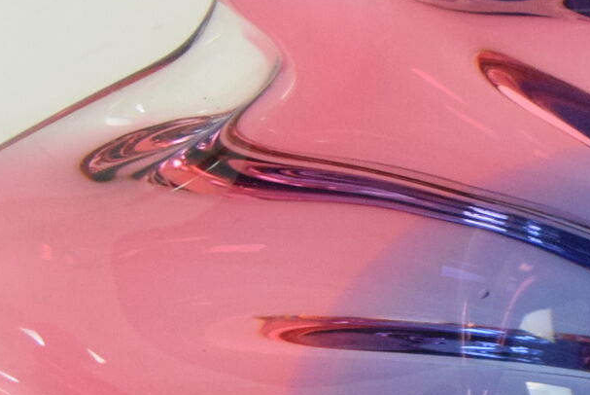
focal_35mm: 281
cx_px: 928
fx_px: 4610
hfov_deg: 7.2
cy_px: 407
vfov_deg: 4.9
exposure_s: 1/100
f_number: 6.3
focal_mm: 38
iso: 1600
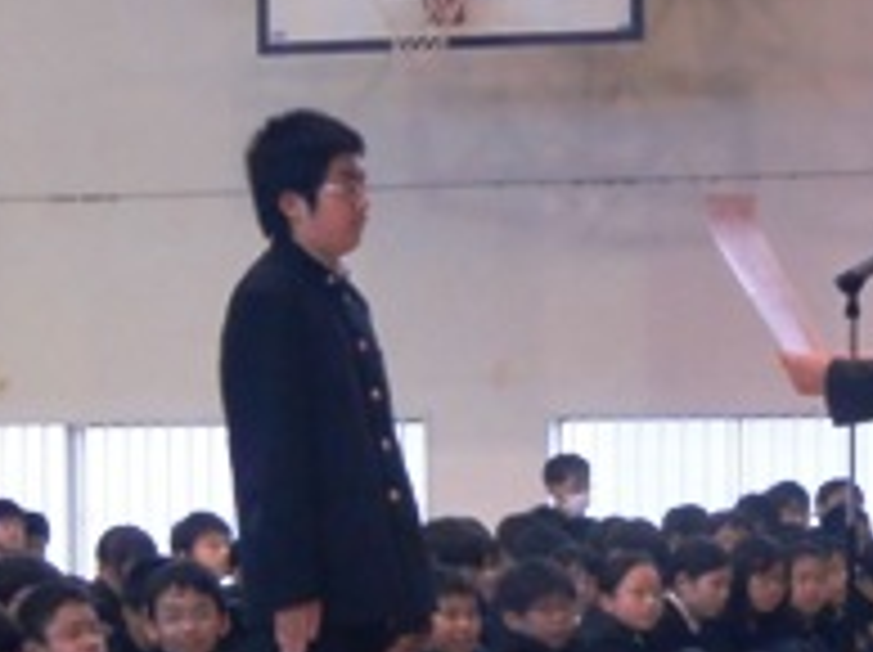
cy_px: 288
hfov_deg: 9.6
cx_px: 544
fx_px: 5189
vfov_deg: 7.2
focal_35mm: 206
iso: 400
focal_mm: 16
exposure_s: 1/20
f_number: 4.8
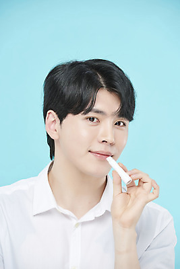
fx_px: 1499
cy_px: 134
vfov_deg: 10.3
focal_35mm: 200
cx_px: 90
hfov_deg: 6.9
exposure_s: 1/125
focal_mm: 200
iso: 64
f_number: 7.1
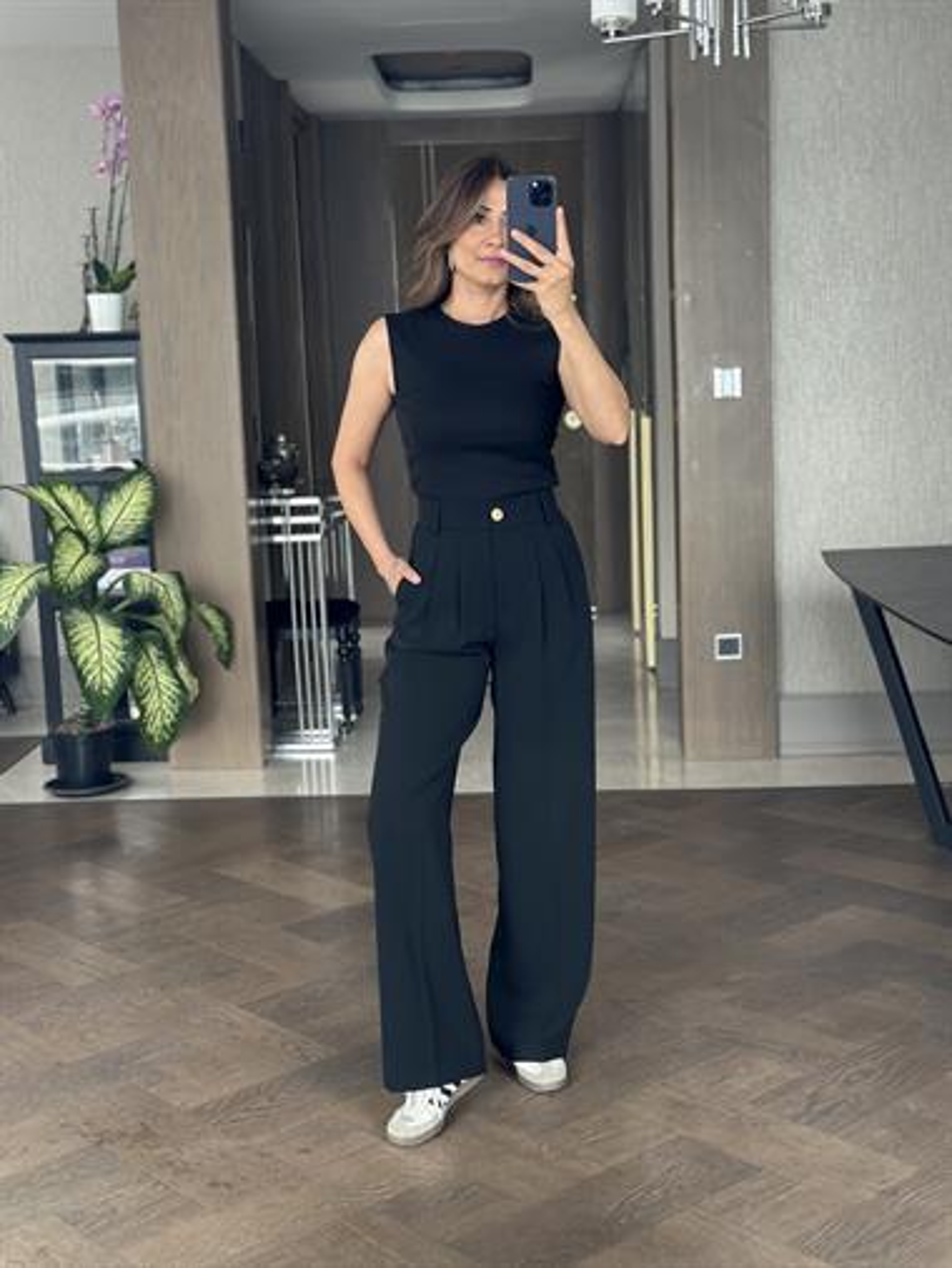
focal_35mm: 48
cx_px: 476
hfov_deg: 30.3
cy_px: 634
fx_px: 1759
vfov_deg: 39.6
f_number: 1.78
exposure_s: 1/60
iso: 125
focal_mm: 6.86
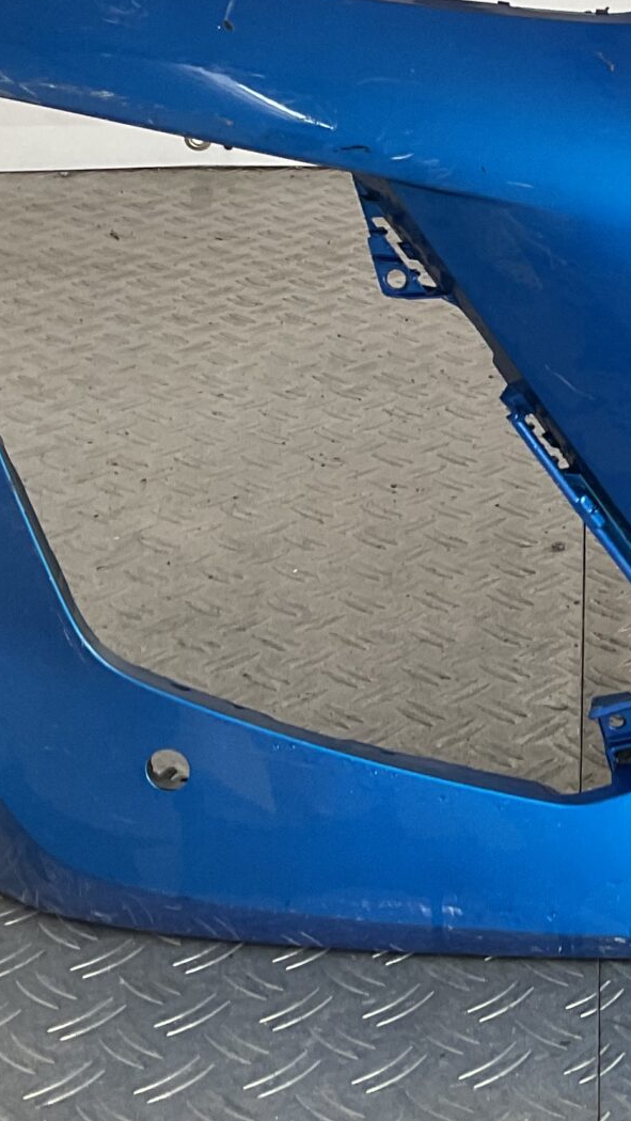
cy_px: 384
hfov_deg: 14.6
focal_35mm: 77
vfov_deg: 27.4
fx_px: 2289
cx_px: 944
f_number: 1.8
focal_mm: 3
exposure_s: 1/50
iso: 40
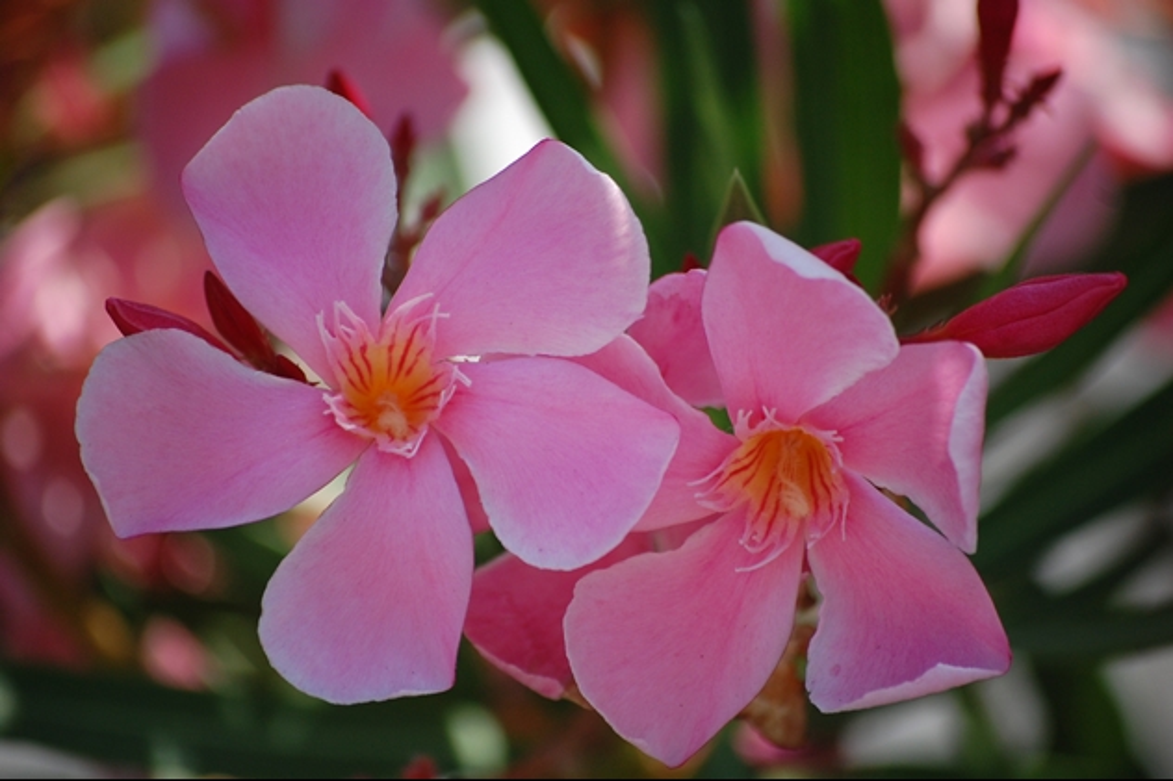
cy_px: 390
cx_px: 586
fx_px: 7817
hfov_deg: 8.6
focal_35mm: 240
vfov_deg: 5.7
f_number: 5.3
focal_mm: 160
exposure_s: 1/640
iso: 400
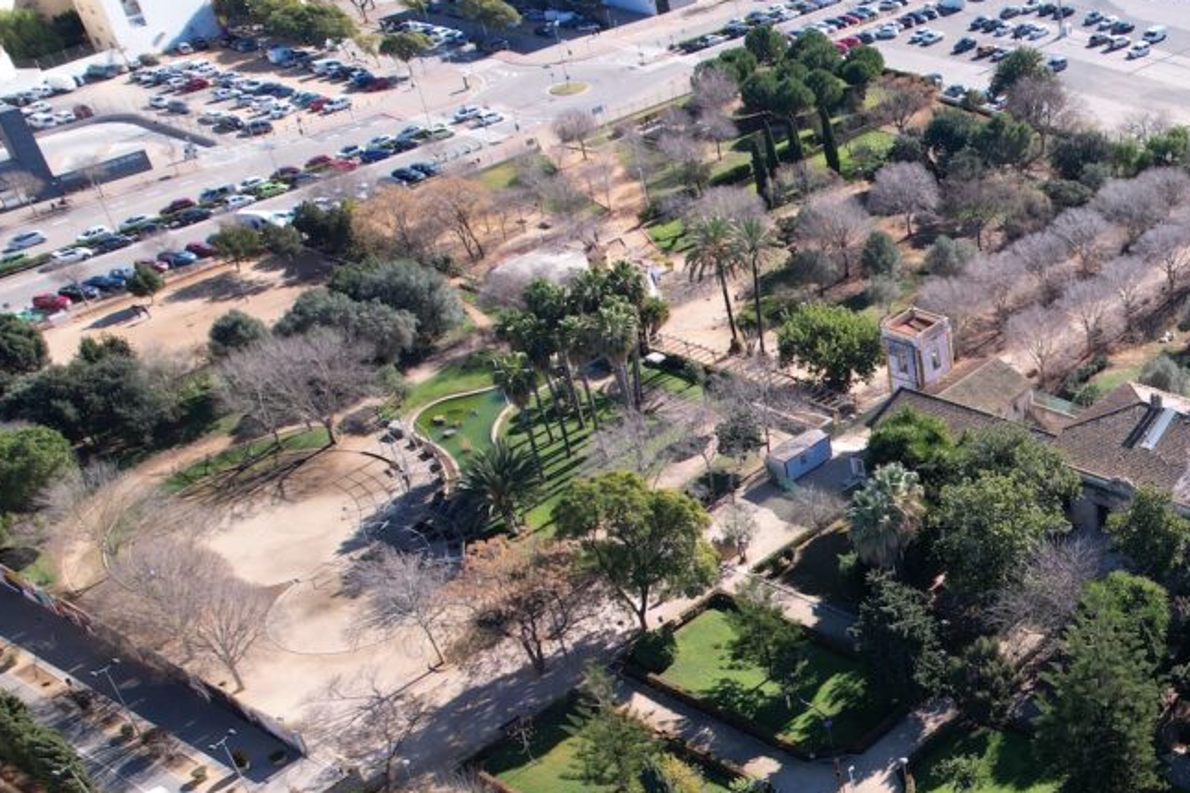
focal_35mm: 45
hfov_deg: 38.6
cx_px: 1194
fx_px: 1487
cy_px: 640
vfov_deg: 29.2
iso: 100
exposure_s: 1/25
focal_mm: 8.38
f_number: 2.8
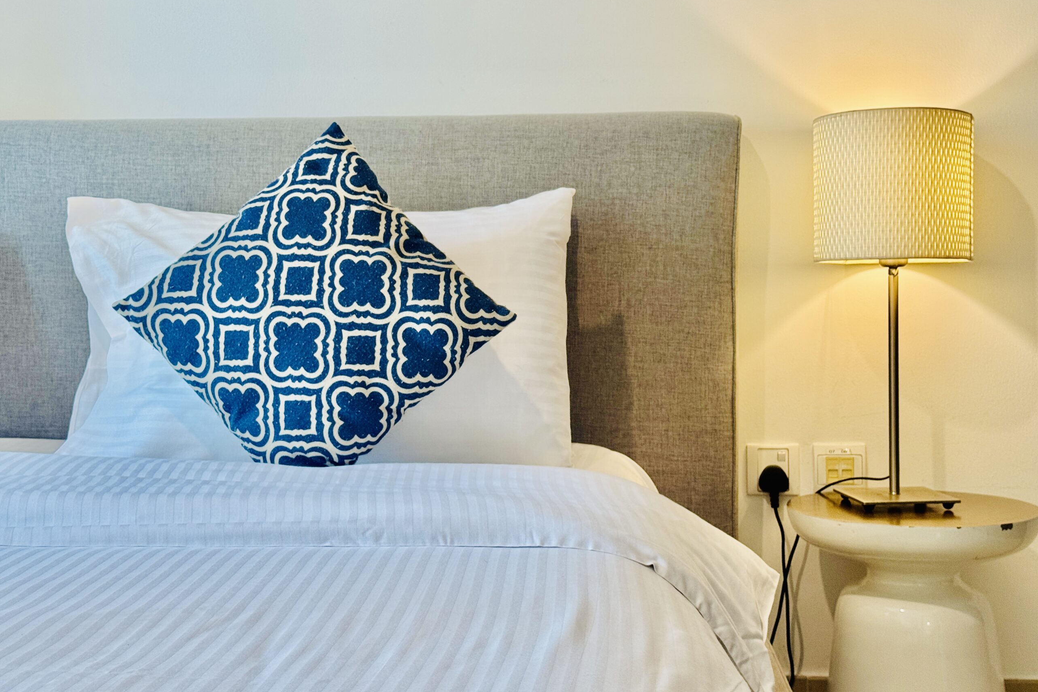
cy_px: 326
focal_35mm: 50
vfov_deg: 27.0
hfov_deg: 39.6
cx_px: 519
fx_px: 1442
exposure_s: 1/100
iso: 125
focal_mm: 6.76
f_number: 1.78
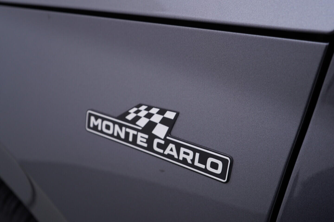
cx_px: 167
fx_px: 334
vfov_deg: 36.9
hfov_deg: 53.1
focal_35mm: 36
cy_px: 111
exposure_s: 1/50
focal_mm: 24
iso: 125
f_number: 5
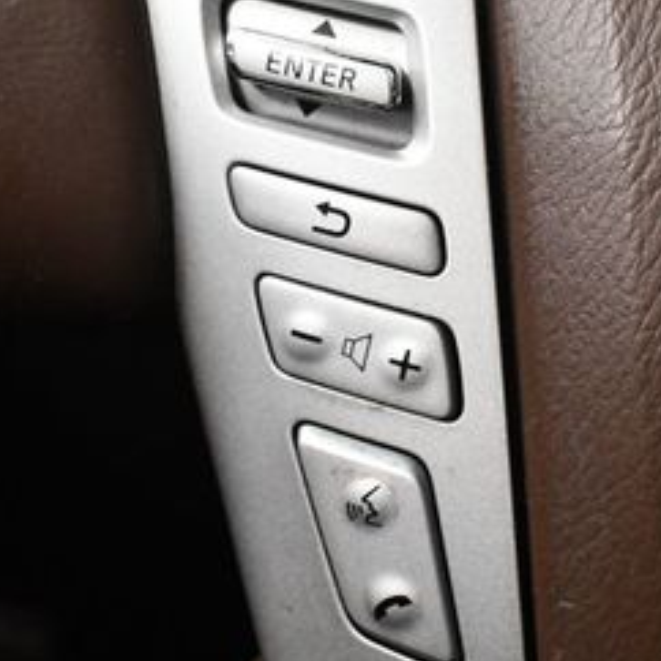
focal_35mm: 81
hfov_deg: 21.4
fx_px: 1750
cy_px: 210
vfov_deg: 21.3
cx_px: 350
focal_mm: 18
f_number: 3.5
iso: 3200
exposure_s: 1/125
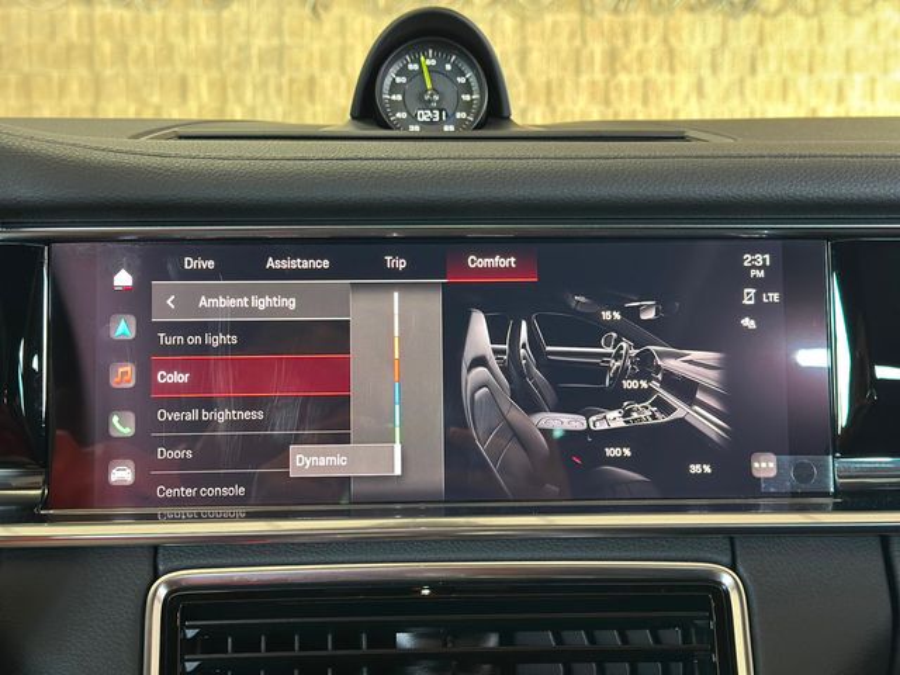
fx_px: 1248
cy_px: 338
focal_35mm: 48
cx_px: 450
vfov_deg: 30.3
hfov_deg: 39.7
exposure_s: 1/60
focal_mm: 6.86
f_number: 1.78
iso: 250
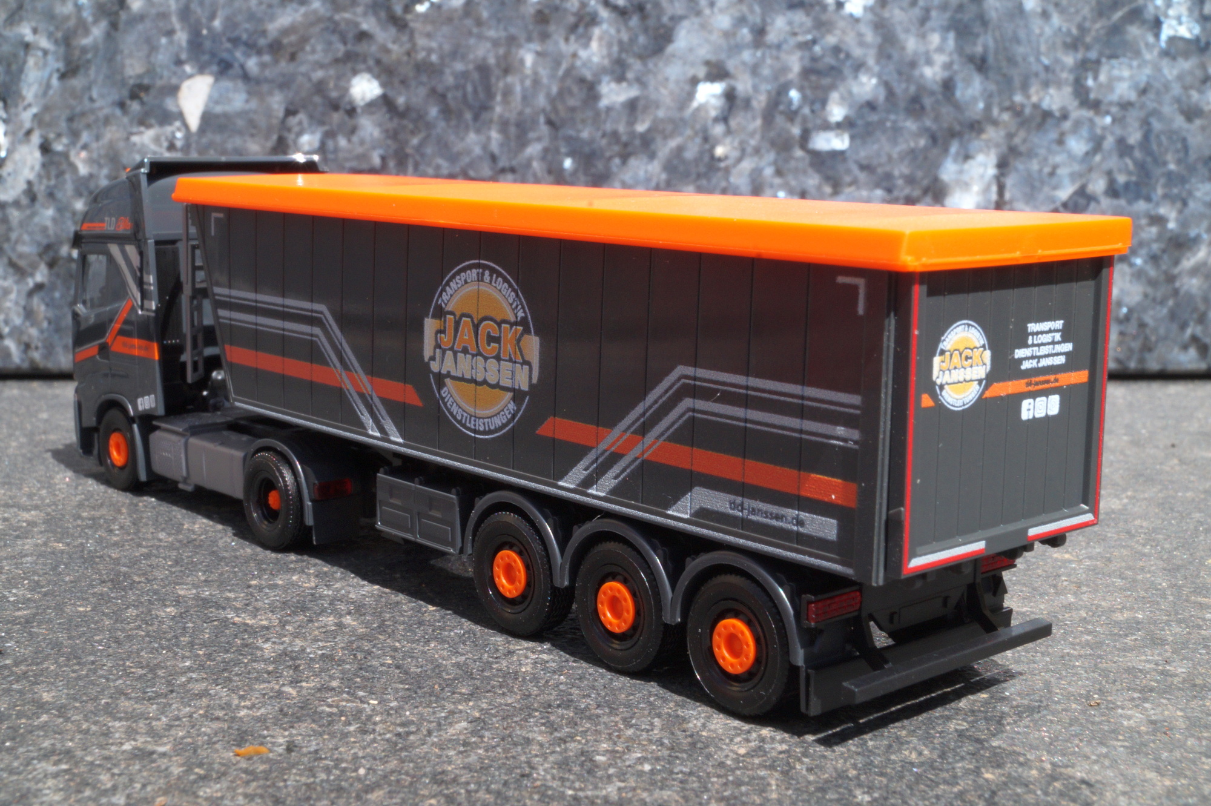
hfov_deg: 37.9
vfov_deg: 25.7
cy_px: 403
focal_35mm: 52
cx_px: 606
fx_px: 1765
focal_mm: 35
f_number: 25
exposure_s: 1/60
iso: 320
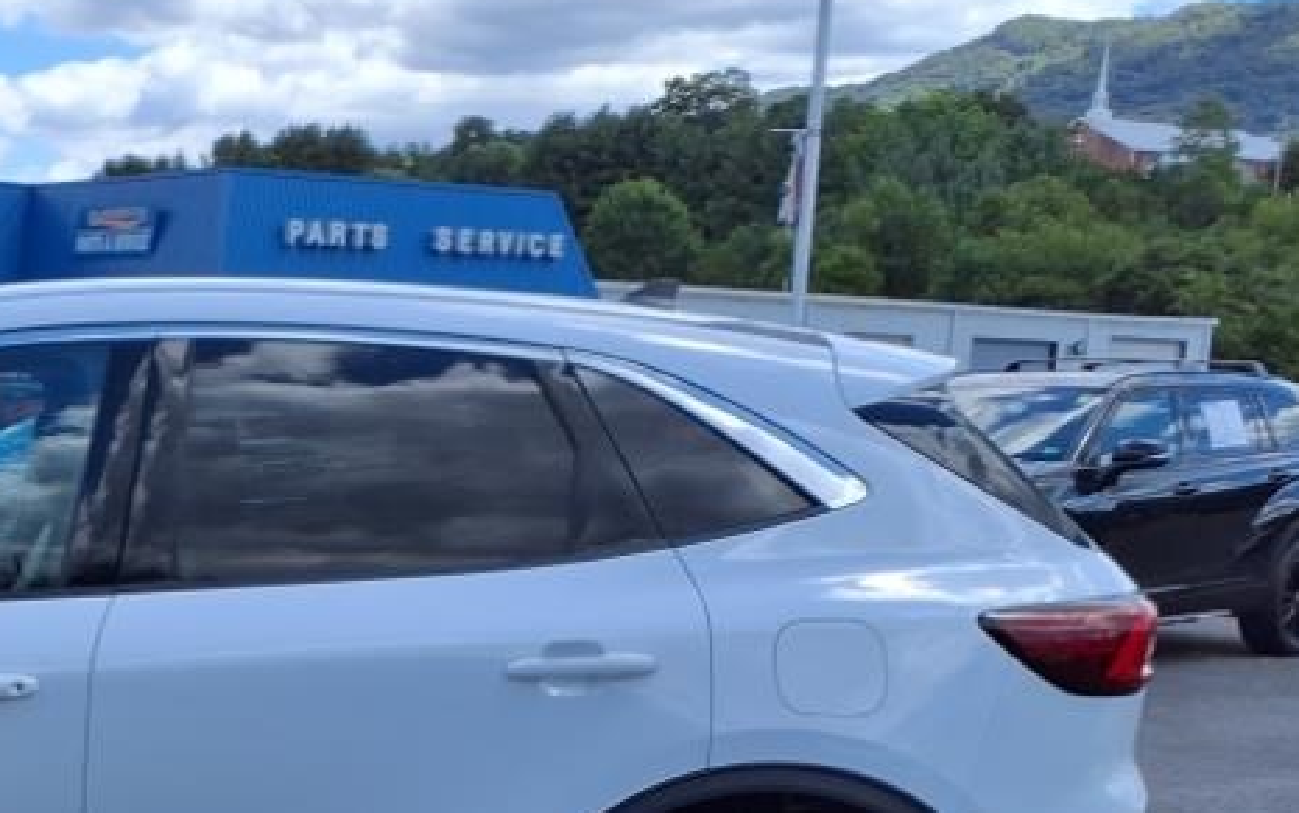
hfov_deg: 29.7
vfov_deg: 20.0
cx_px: -73
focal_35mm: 63
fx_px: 2231
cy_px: 807
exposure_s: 1/1667
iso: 40
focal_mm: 3.58
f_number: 1.9
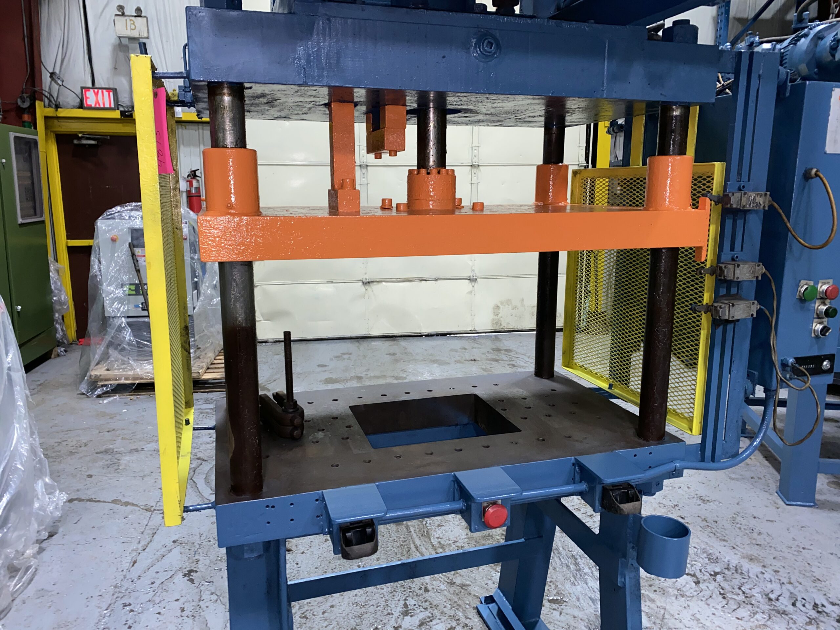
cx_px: 420
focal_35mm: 26
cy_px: 315
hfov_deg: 67.3
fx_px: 631
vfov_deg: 53.1
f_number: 1.8
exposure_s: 1/15
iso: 64
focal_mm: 4.25
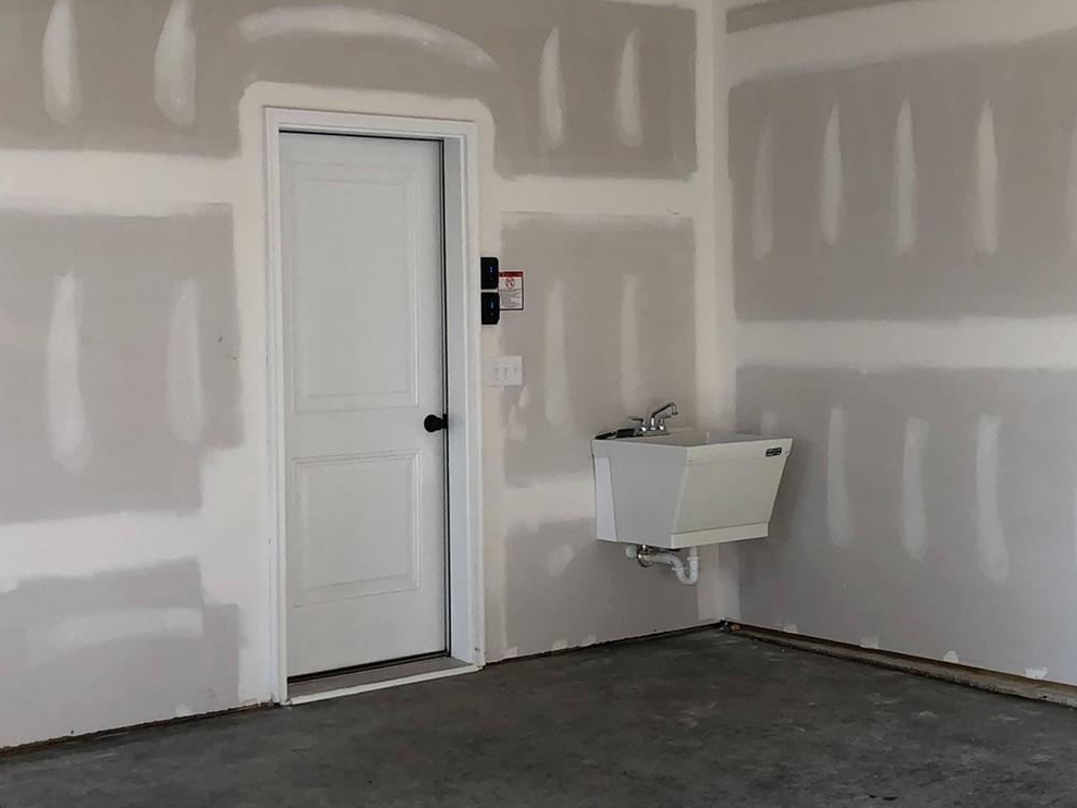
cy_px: 335
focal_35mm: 58
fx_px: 1805
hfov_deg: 33.2
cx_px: 623
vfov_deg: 25.2
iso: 50
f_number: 1.8
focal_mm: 4
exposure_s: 1/120
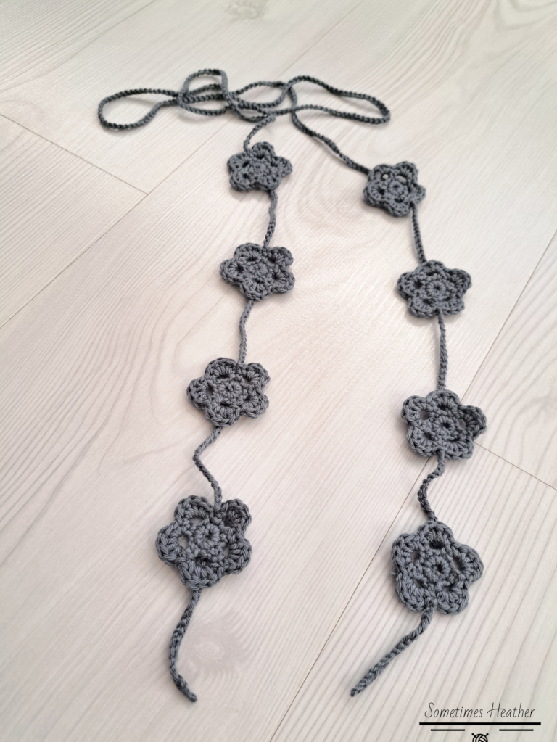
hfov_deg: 54.9
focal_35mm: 25
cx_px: 271
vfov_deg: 69.4
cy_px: 373
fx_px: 536
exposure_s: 1/33
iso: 320
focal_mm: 5.23
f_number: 1.8
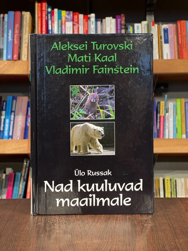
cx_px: 94
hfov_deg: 19.1
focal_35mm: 77
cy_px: 126
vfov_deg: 25.3
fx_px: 557
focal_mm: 9
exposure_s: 1/60
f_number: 2.8
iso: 320
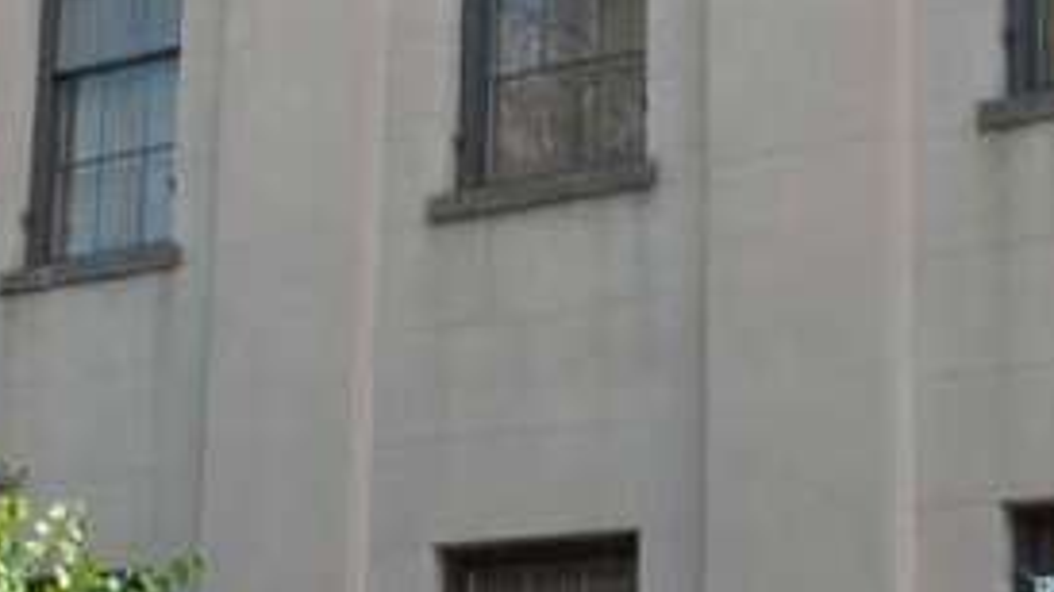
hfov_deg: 20.1
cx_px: 188
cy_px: 281
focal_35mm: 105
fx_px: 2934
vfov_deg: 11.5
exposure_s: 1/250
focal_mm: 5.9
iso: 64
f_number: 3.3
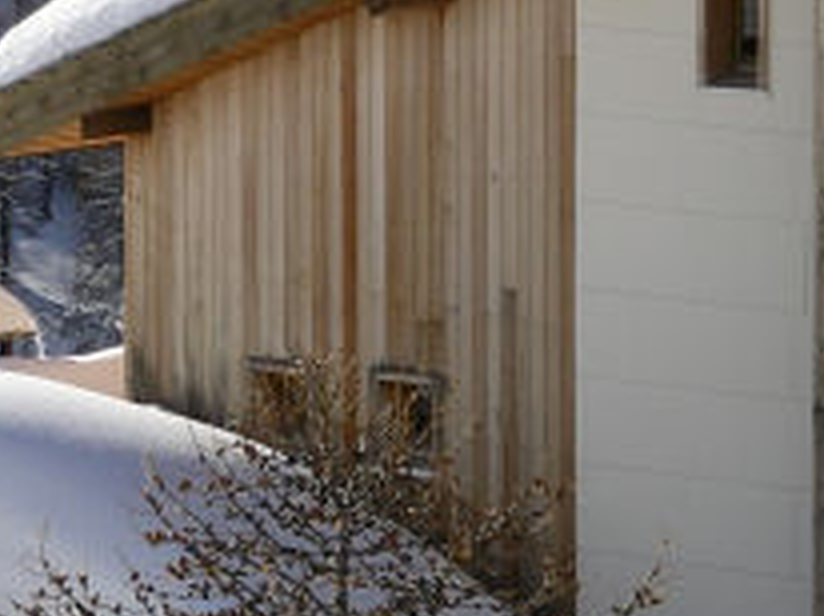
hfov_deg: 4.4
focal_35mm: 456
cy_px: 118
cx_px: 196
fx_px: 10842
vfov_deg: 3.3
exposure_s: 1/584
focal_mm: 27.8
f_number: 5.6
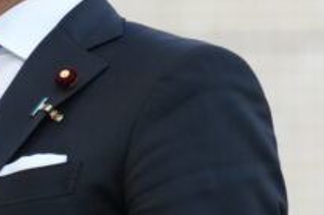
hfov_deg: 1.9
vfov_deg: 1.2
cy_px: -3
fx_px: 9937
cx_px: -96
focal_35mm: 1105
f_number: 6.3
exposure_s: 1/60
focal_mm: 200
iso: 250
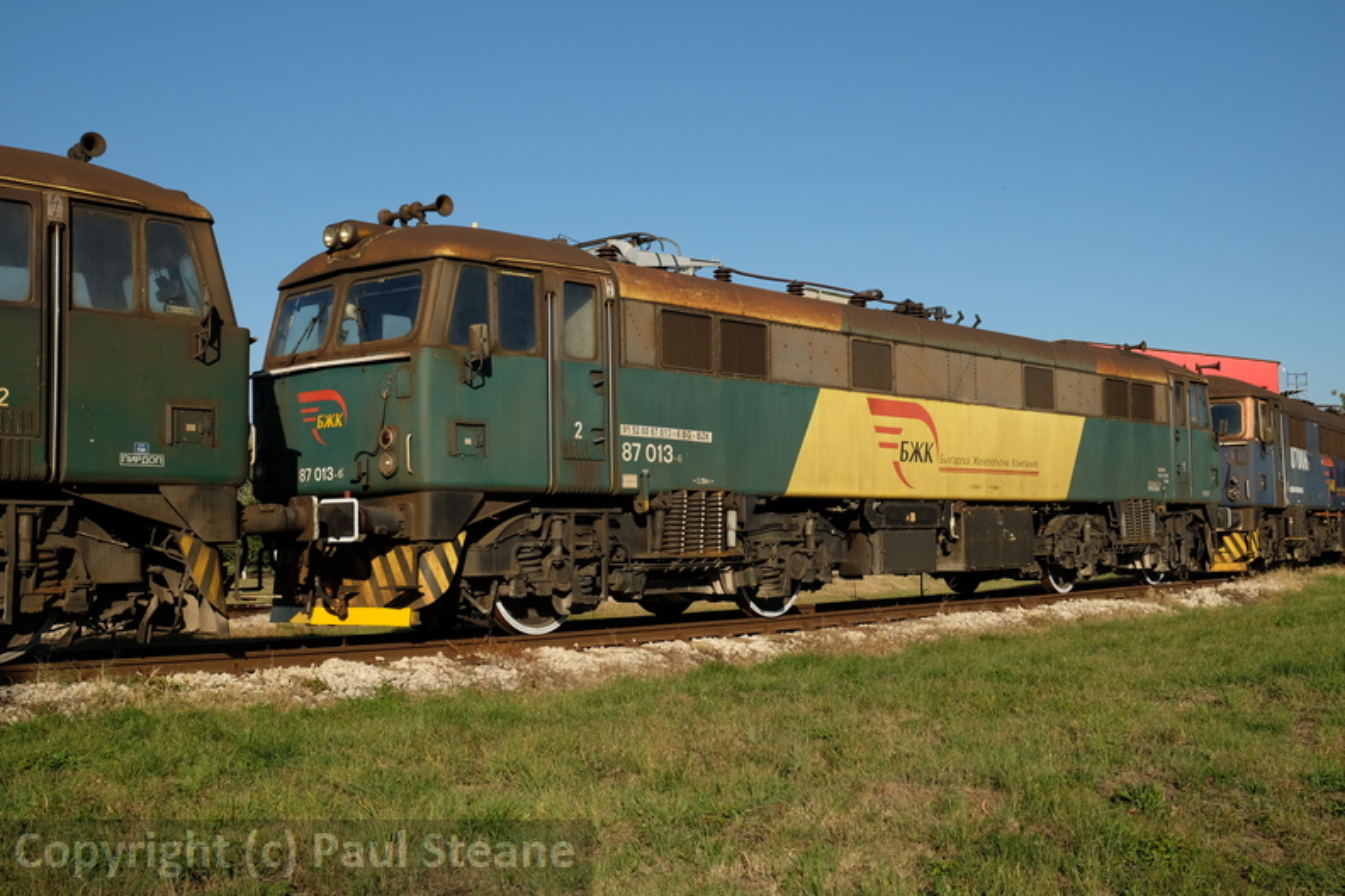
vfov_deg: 33.4
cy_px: 448
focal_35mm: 40
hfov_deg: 48.5
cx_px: 672
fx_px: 1494
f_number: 8
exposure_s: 1/350
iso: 200
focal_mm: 26.5
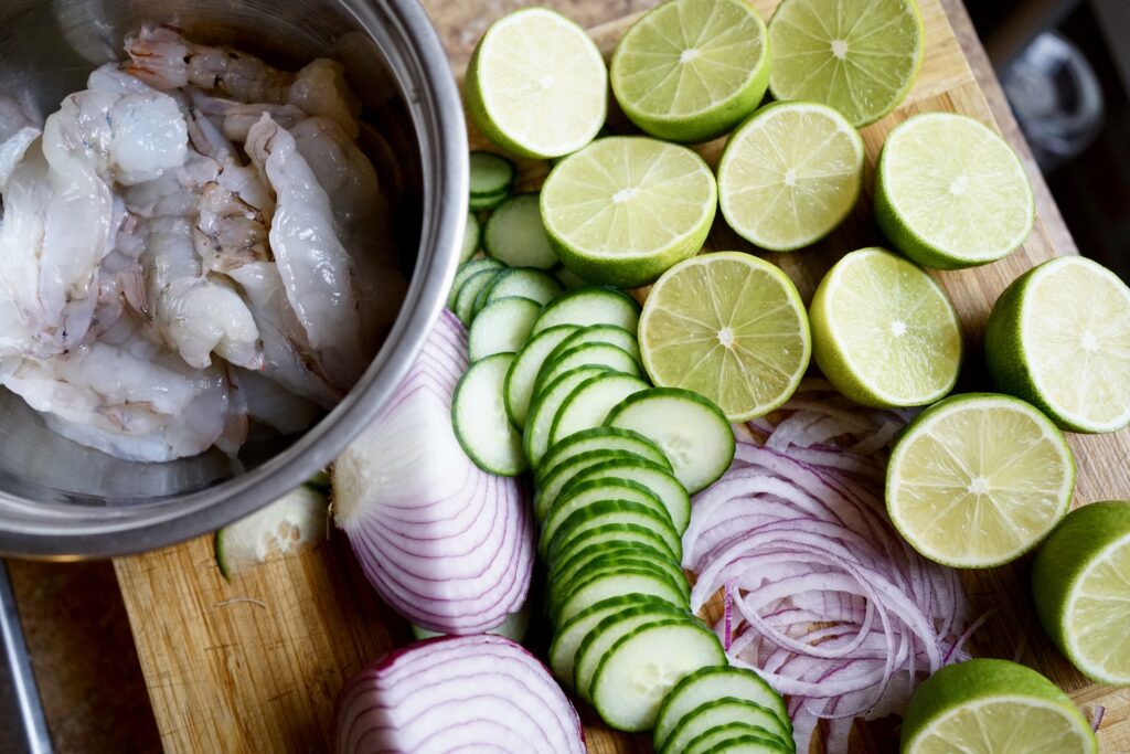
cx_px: 565
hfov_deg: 54.4
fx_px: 1099
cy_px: 377
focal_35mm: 35
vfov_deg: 37.9
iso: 5000
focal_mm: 35
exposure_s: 1/160
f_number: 4.5
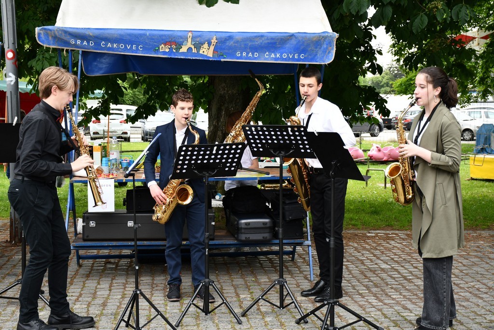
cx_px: 247
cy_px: 165
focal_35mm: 52
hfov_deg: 38.2
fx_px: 714
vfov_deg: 26.0
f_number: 5
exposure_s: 1/250
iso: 400
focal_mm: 35
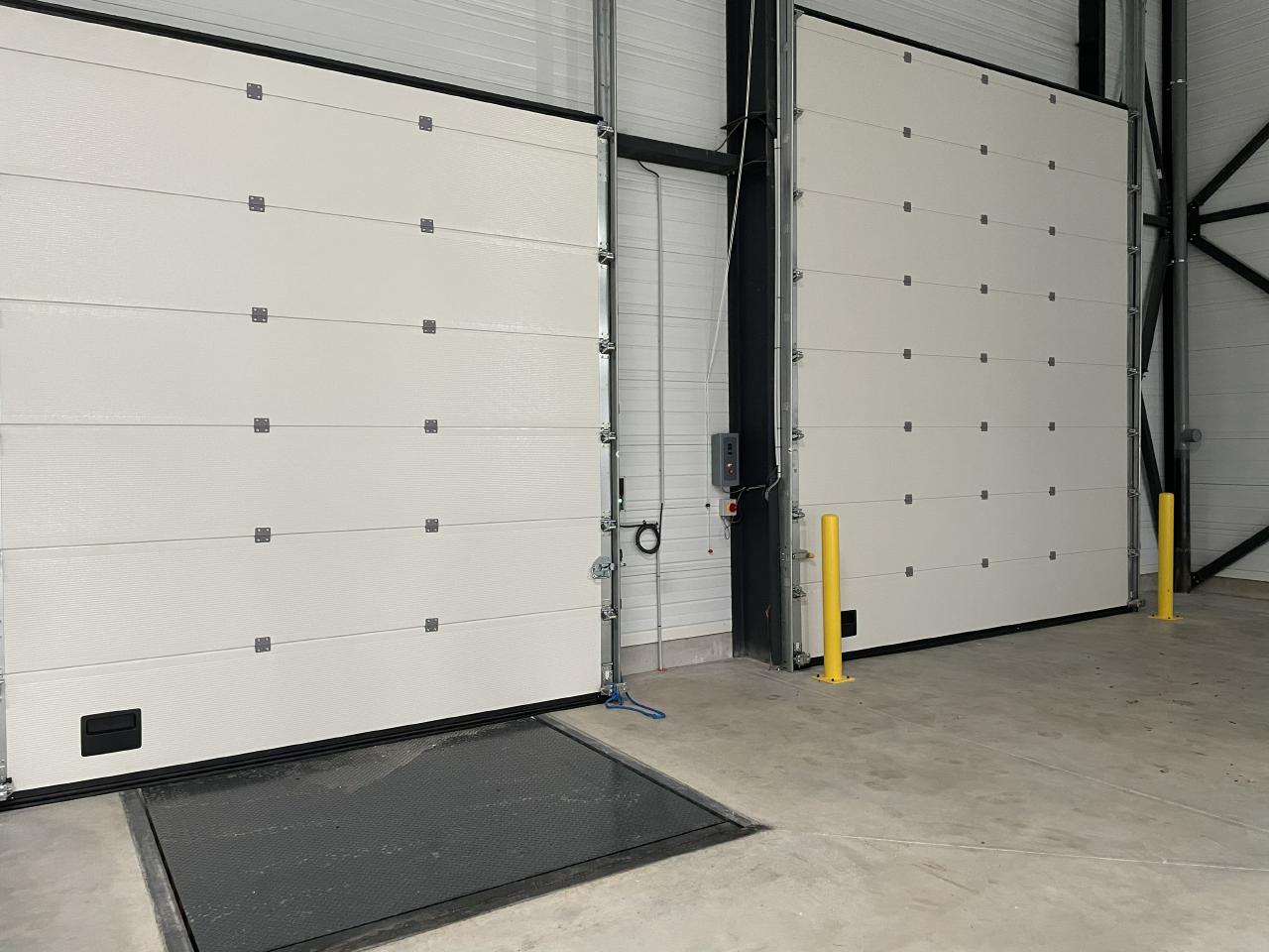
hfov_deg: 67.3
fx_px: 953
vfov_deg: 53.1
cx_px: 634
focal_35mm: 26
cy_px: 476
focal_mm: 4.2
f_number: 1.6
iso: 250
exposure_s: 1/60
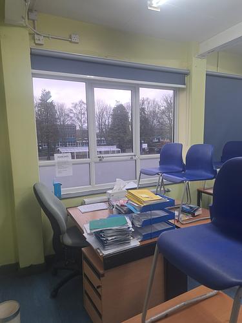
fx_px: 224
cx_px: 121
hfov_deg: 56.8
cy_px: 162
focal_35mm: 24
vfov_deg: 71.6
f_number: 1.8
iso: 50
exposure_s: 1/50
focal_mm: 5.23
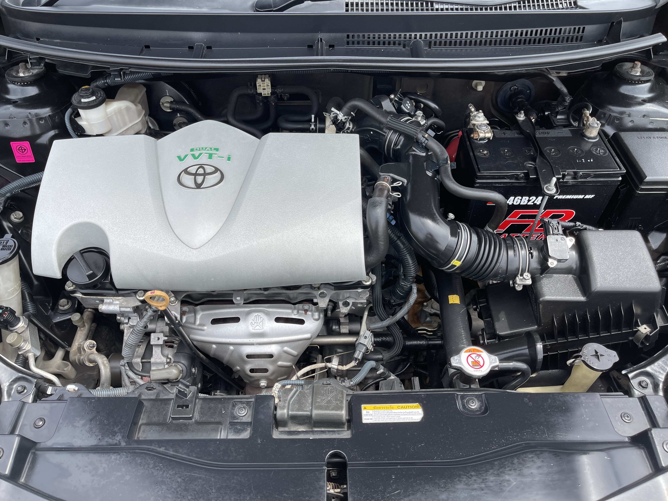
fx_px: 482
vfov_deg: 54.9
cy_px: 250
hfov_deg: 69.4
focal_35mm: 25
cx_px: 334
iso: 32
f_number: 1.6
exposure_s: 1/1003
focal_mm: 5.1
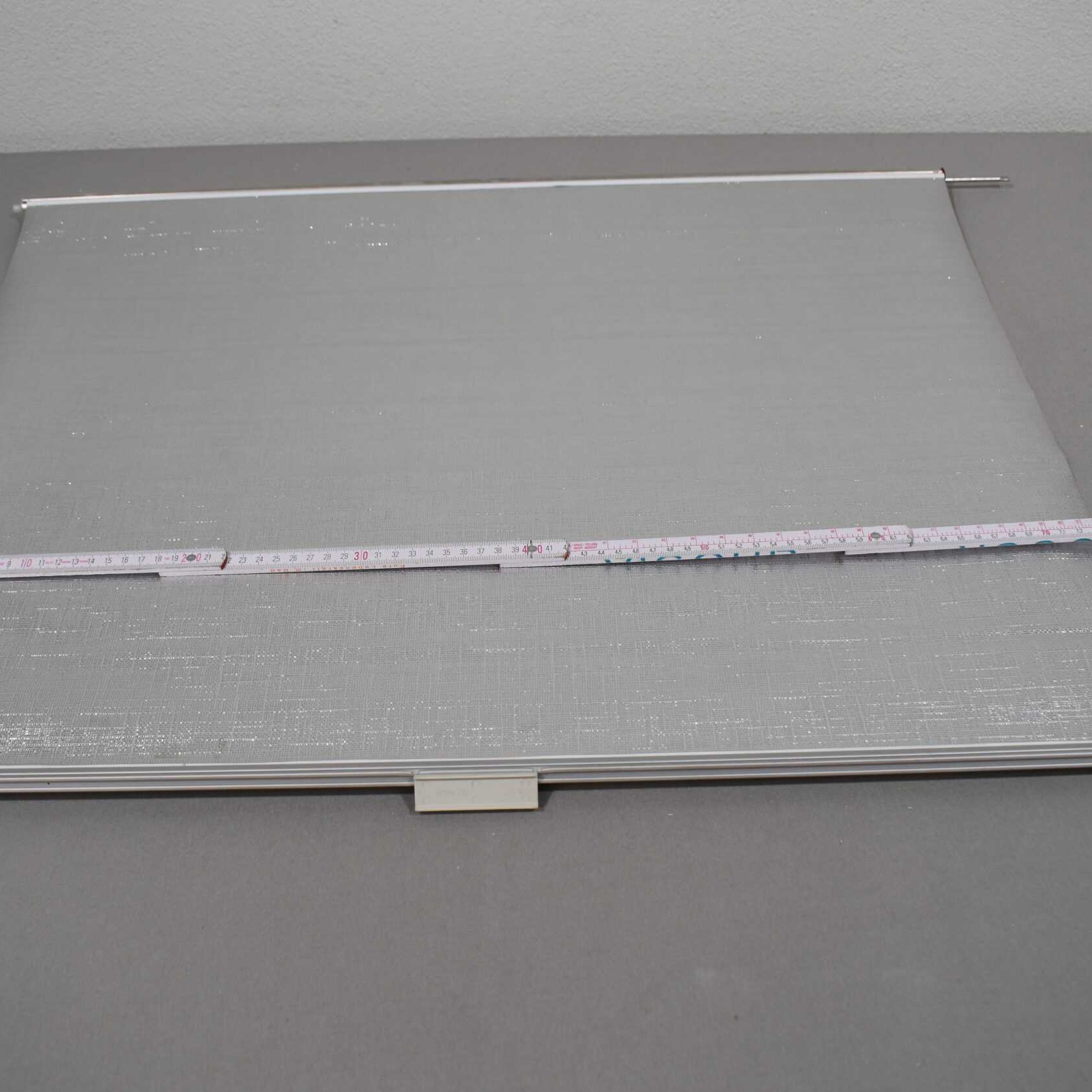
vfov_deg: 42.8
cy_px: 546
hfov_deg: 42.8
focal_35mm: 39
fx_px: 1392
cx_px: 520
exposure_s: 1/125
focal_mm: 20
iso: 320
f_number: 5.6
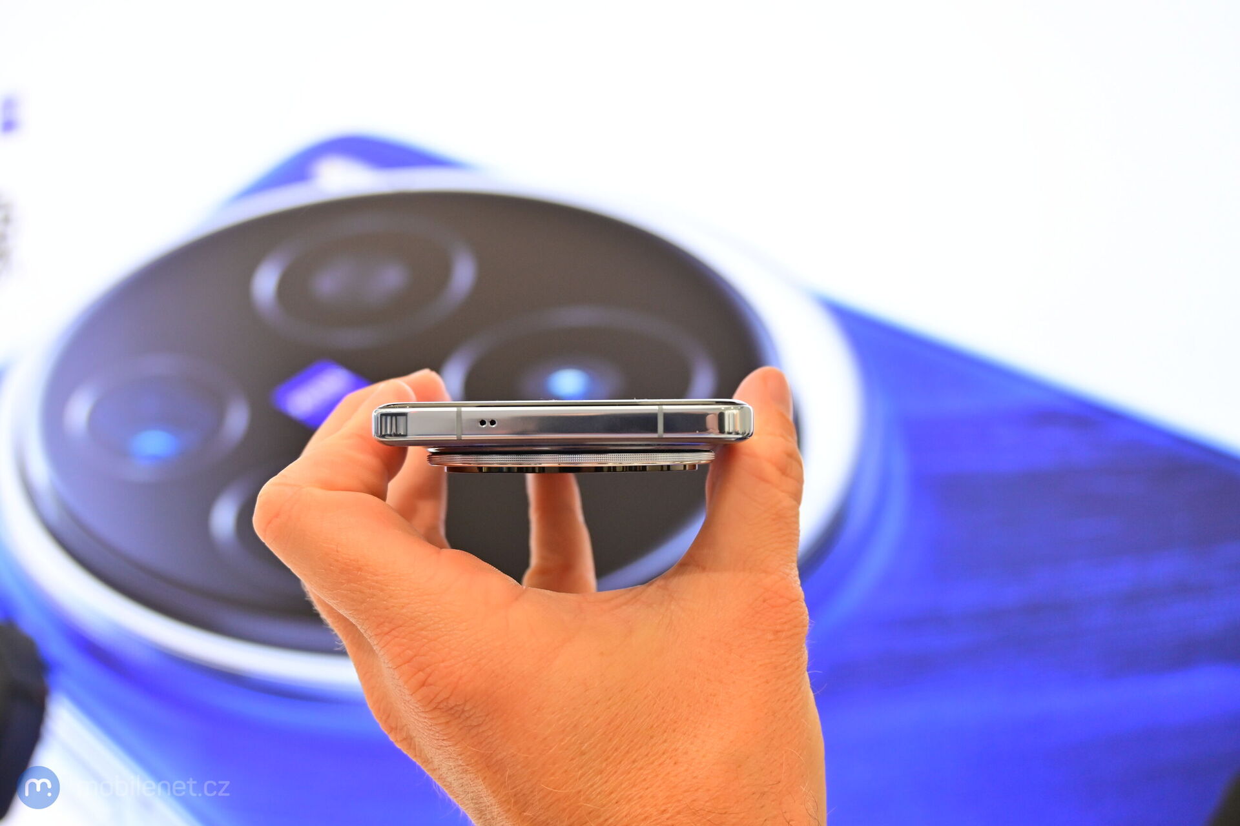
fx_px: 1266
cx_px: 620
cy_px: 413
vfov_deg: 36.2
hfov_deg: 52.2
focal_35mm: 37
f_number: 5
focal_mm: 24.5
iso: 320
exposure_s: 1/100
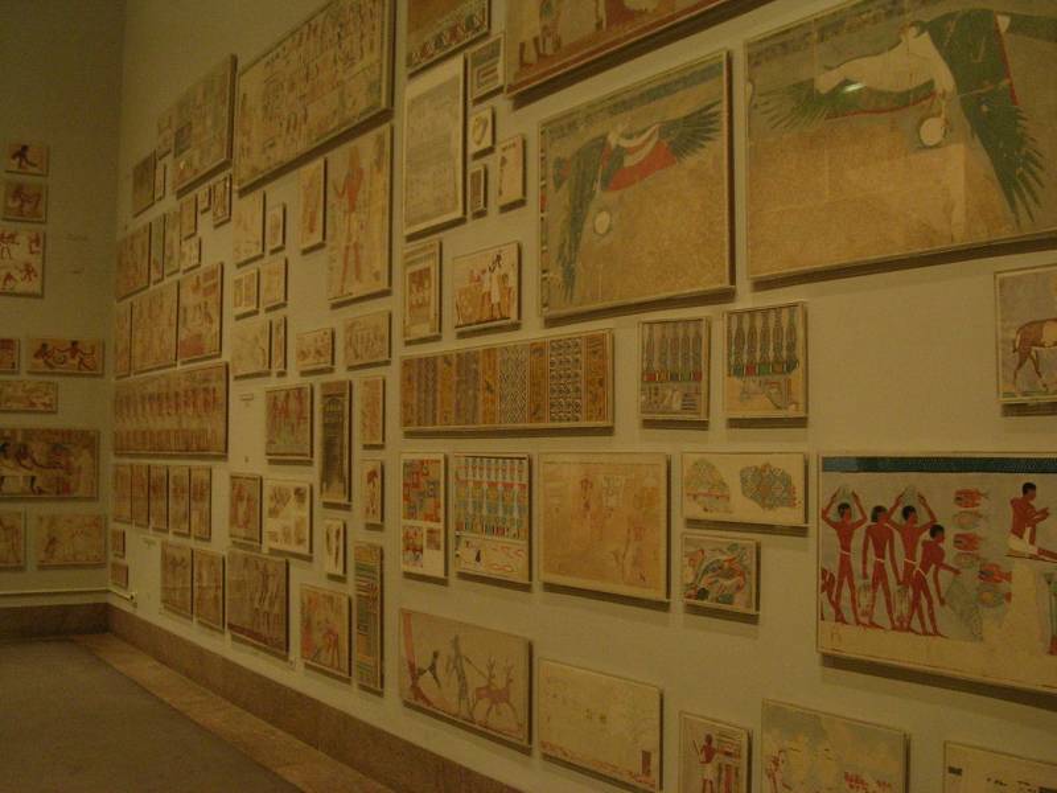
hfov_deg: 49.0
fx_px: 1160
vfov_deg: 37.7
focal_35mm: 38
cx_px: 528
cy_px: 396
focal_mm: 5.8
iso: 400
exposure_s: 1/21.9
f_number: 2.8
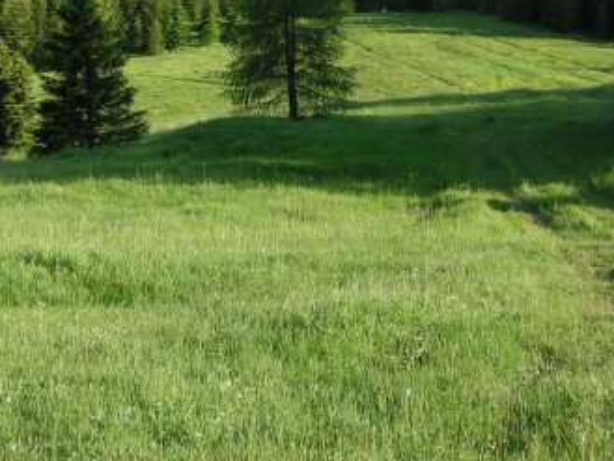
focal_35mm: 70
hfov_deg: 27.7
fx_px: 1242
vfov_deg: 20.6
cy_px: 43
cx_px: 224
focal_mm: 7.5
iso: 100
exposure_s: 1/180
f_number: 4.8
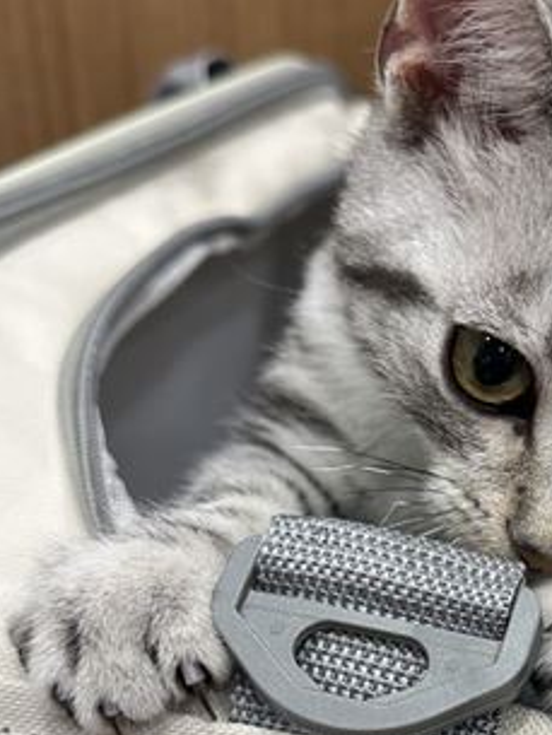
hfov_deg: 22.6
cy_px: 651
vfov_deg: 29.5
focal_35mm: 63
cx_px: 511
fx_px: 1339
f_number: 1.78
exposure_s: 1/100
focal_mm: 6.86
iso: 80
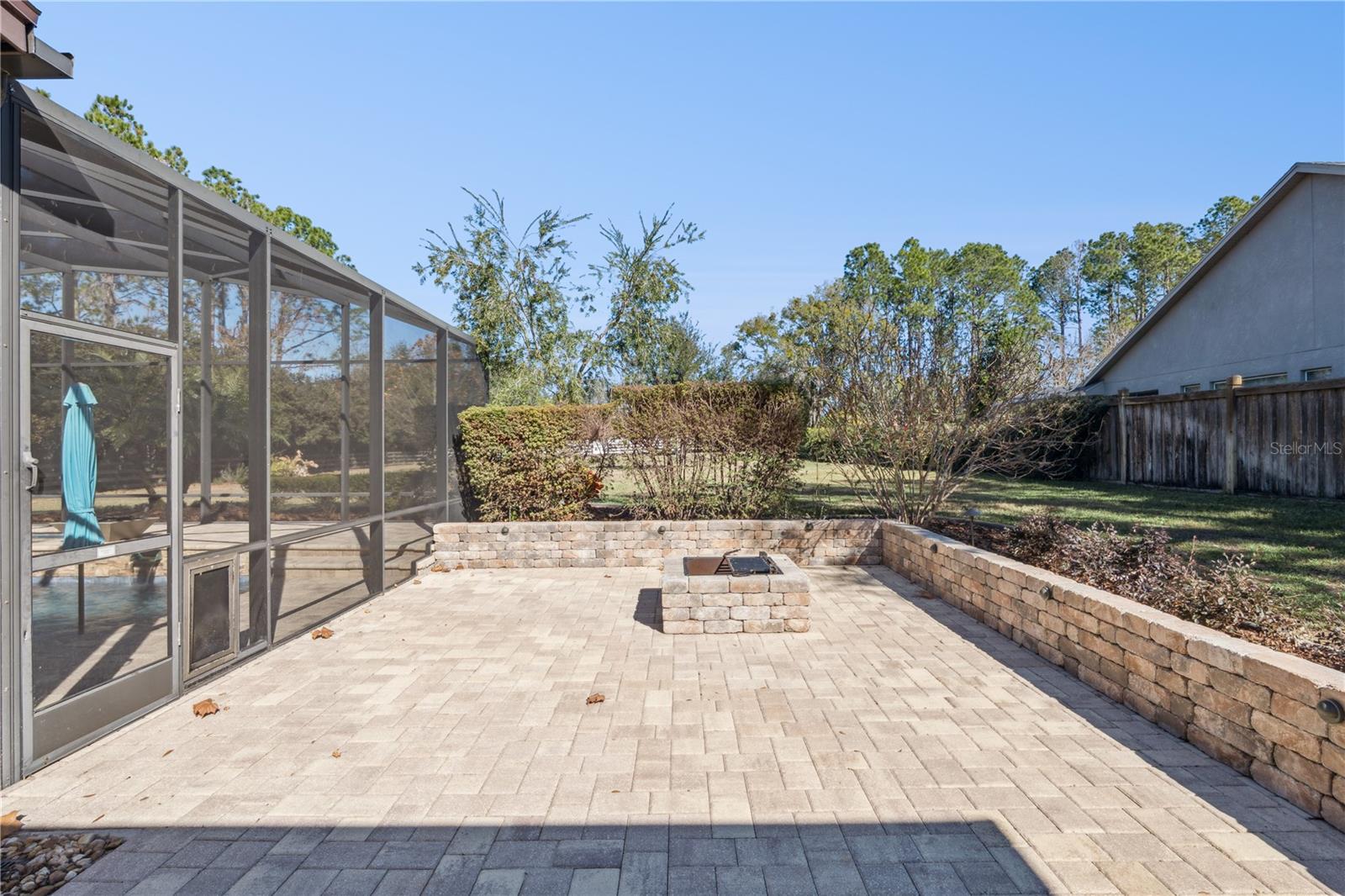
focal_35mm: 17
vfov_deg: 70.4
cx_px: 672
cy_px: 448
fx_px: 635
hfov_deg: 93.3
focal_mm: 17
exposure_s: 1/60
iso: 100
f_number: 20
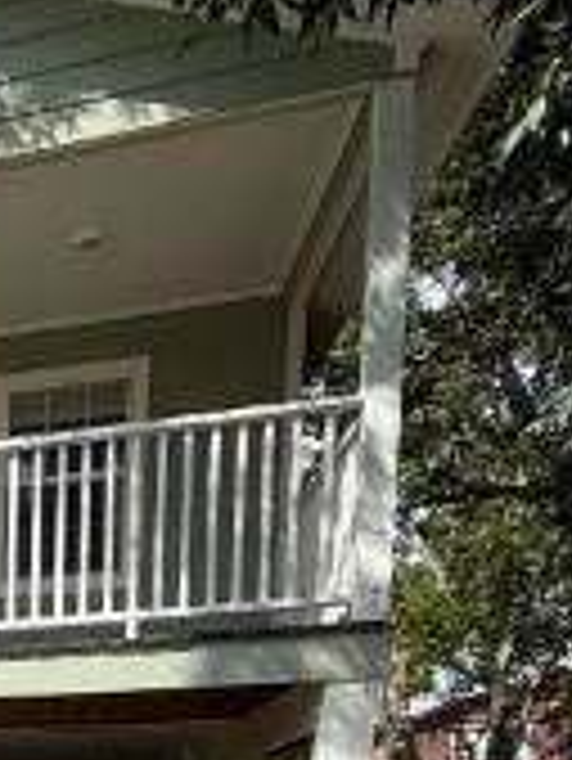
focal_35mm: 53
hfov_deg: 20.5
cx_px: -423
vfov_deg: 29.8
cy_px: 958
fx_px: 1166
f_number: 2.2
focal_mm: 2.22
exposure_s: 1/1368
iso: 50
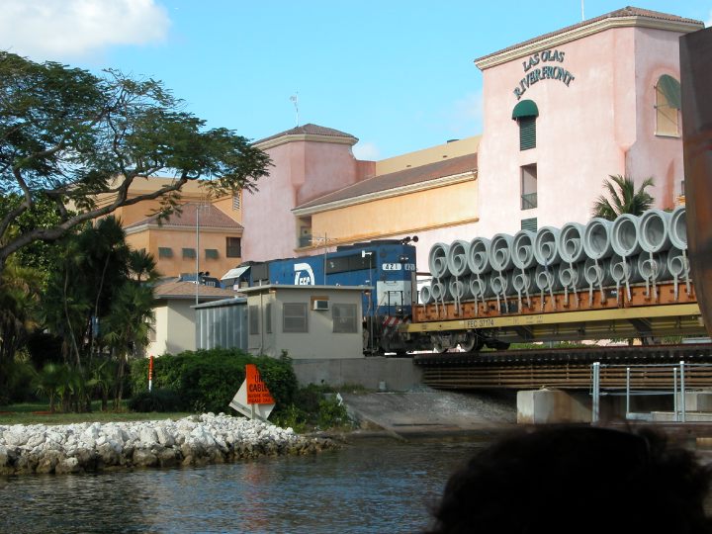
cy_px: 267
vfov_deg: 19.9
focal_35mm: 74
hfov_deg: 26.3
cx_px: 356
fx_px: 1522
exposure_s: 1/255
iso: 100
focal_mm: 18.8
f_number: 6
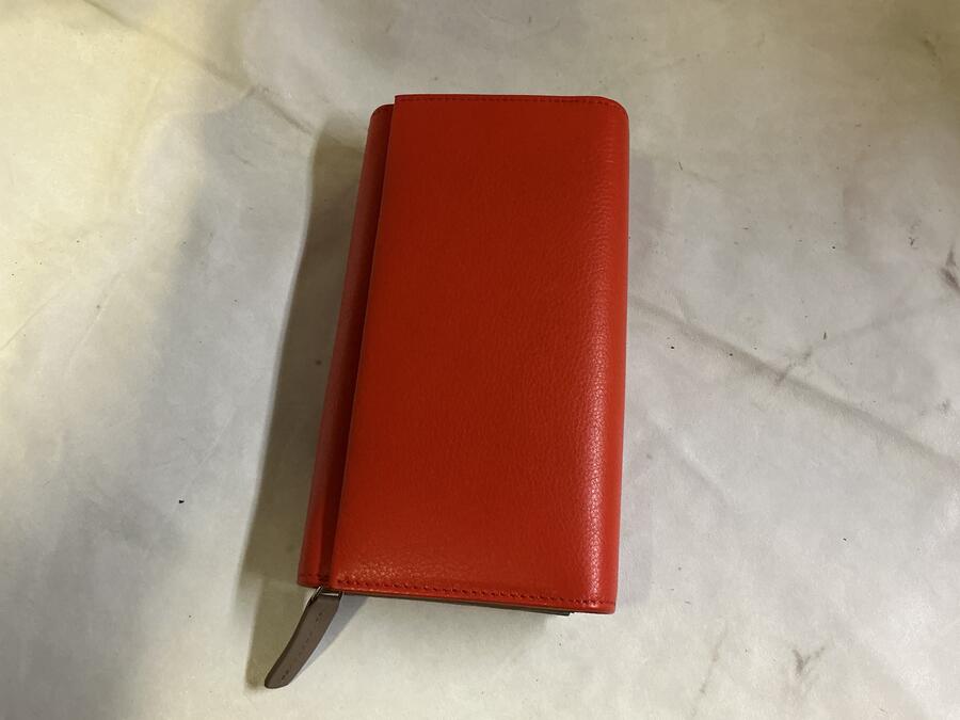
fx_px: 804
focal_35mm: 29
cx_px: 480
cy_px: 360
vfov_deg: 48.2
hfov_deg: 61.7
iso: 125
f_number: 1.8
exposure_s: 1/50
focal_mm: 3
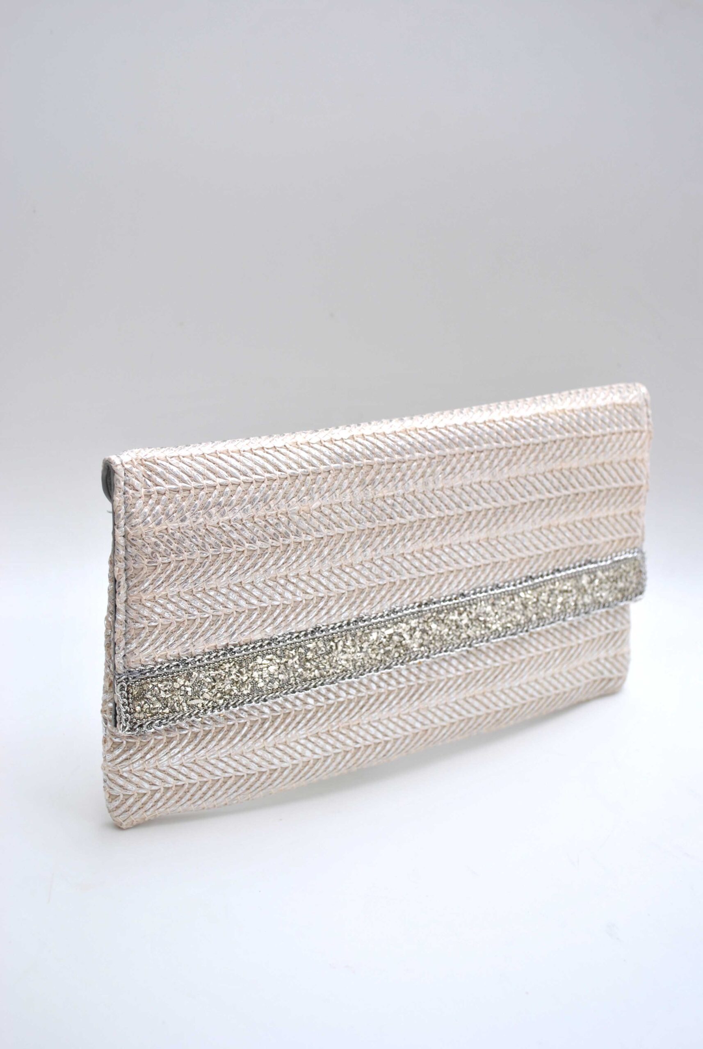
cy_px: 524
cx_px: 352
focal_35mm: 48
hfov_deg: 28.2
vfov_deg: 41.1
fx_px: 1402
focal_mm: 32
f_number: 4.8
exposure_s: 1/500
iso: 100
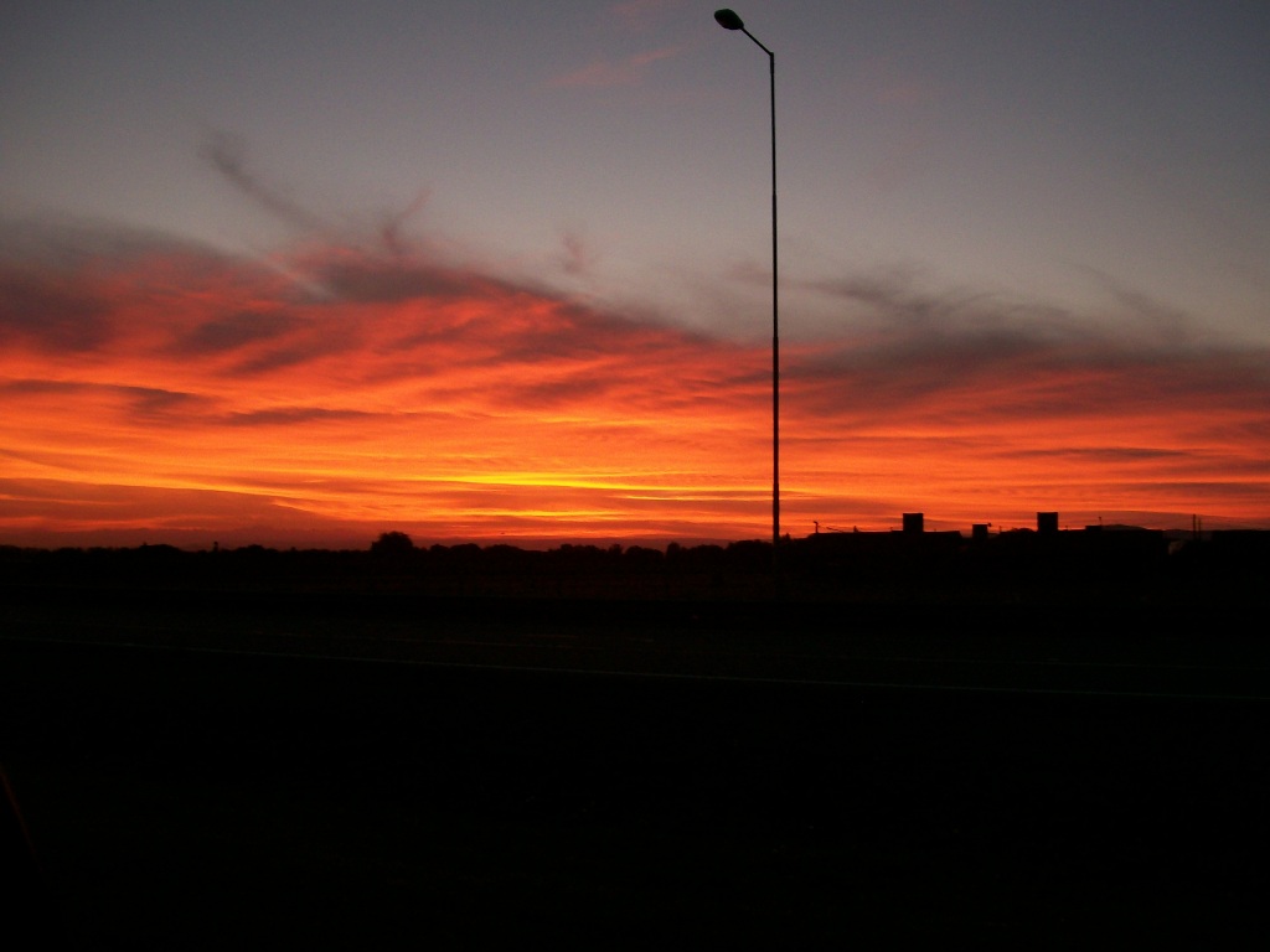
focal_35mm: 36
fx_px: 1321
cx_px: 635
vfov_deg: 39.7
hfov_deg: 51.4
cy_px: 476
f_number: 2.7
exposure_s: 1/119
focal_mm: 6
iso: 80
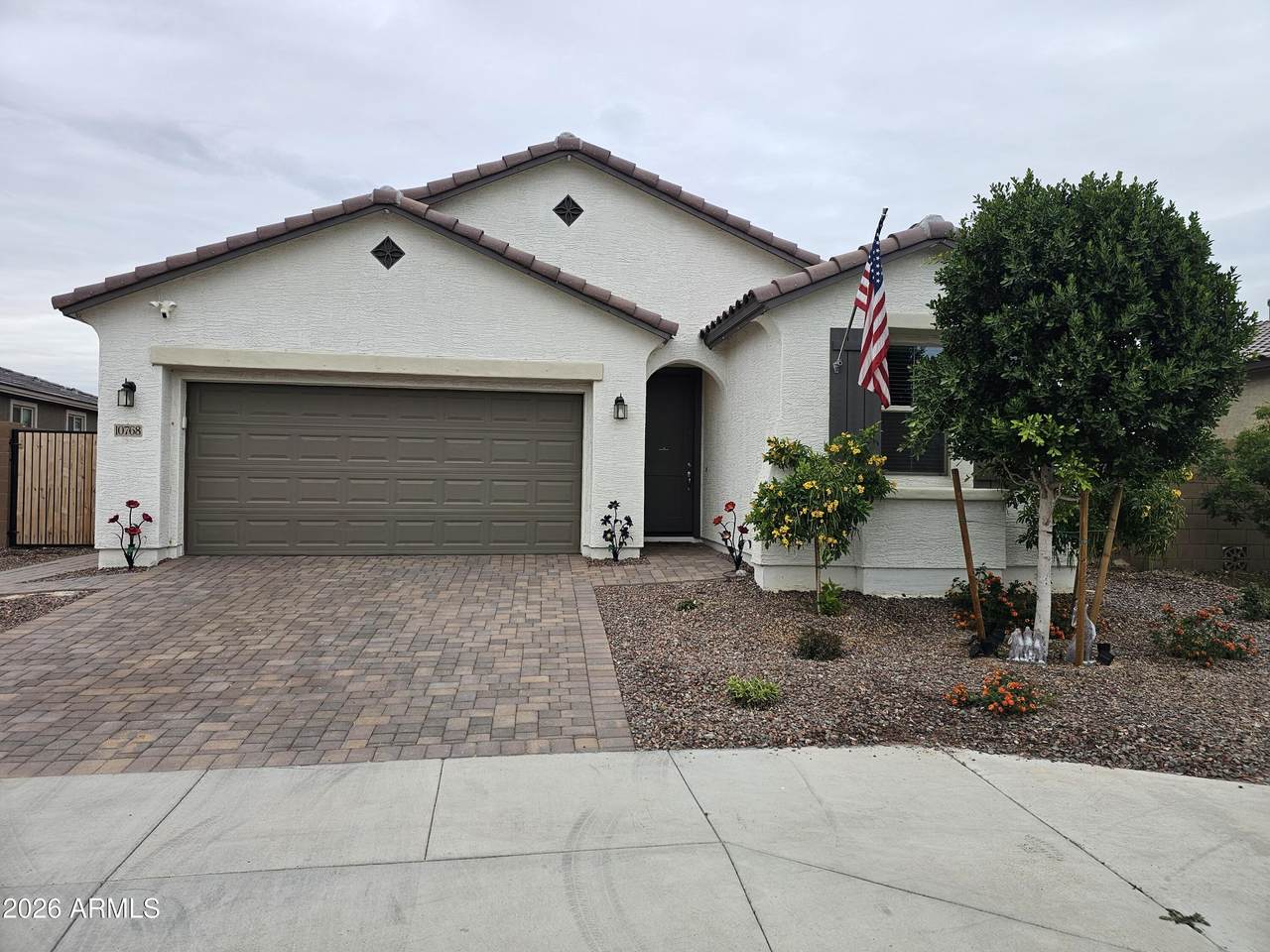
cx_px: 635
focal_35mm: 23
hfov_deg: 73.9
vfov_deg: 58.9
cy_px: 476
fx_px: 844
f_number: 1.7
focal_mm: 6.3
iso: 40
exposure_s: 1/719
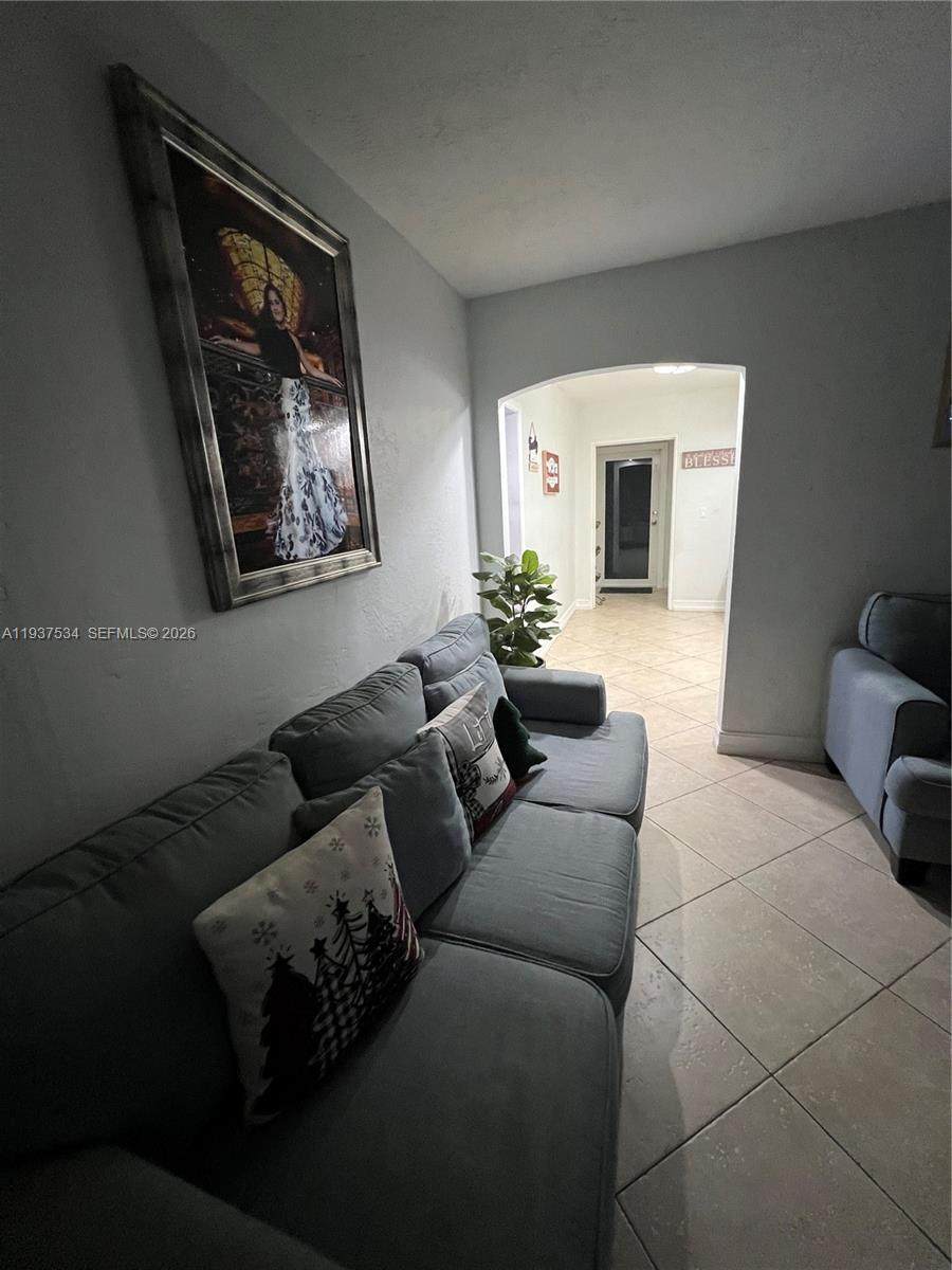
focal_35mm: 13
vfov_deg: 106.2
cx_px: 476
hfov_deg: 89.9
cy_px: 635
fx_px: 477
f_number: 1.8
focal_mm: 1.57
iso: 500
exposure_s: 1/60
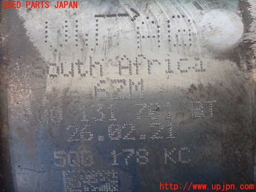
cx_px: 128
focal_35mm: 82
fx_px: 606
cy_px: 96
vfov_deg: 18.0
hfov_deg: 23.8
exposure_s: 1/125
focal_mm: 14.62
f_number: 4.3
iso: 1000
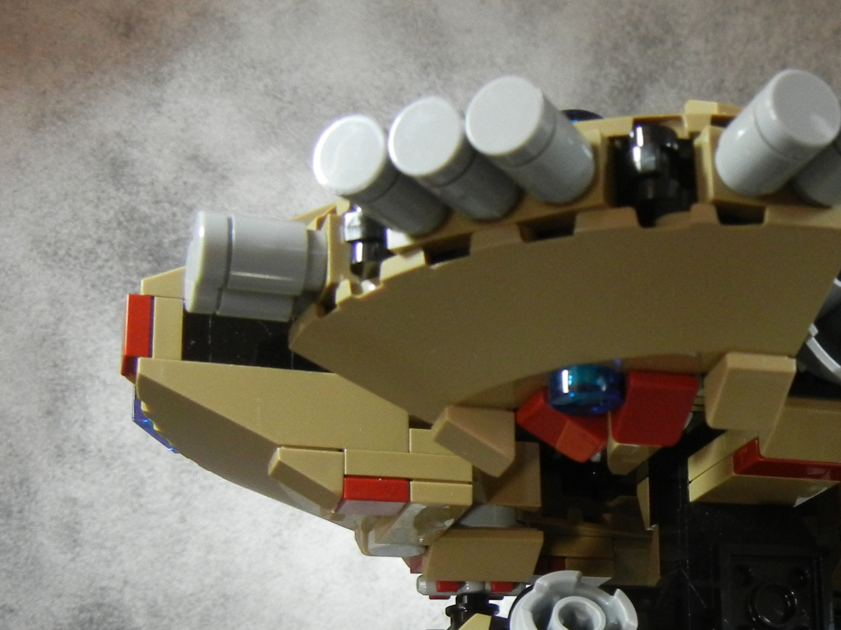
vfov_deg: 21.3
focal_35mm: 68
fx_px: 1652
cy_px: 522
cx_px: 793
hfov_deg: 27.3
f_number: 3.5
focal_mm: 5.4
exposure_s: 1/72.7
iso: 400
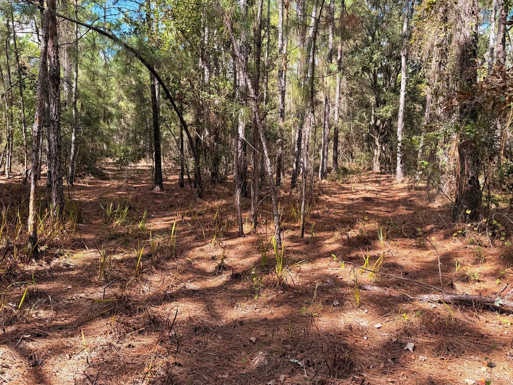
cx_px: 261
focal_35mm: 28
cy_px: 176
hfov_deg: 63.4
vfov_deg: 49.7
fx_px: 415
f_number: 1.78
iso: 80
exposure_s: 1/528
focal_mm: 6.76
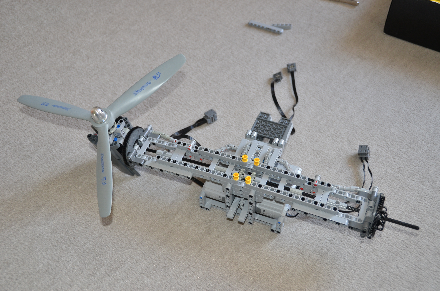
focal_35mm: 42
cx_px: 220
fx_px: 512
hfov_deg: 46.5
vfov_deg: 31.8
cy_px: 146
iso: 400
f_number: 4
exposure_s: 1/60
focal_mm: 28
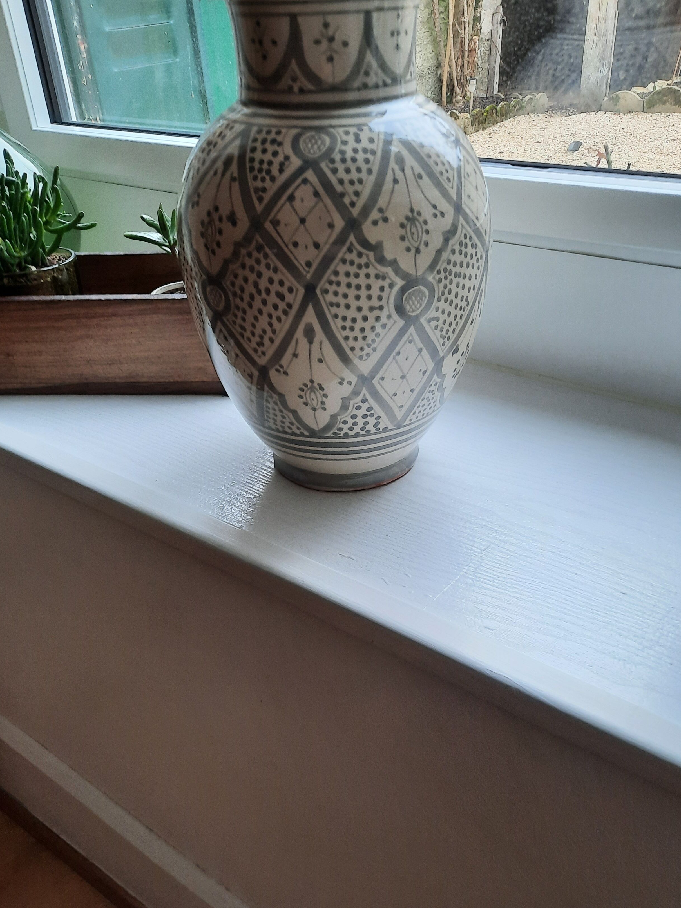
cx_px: 349
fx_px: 813
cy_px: 490
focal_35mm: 31
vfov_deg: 58.3
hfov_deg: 45.4
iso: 160
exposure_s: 1/50
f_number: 2
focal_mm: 4.6
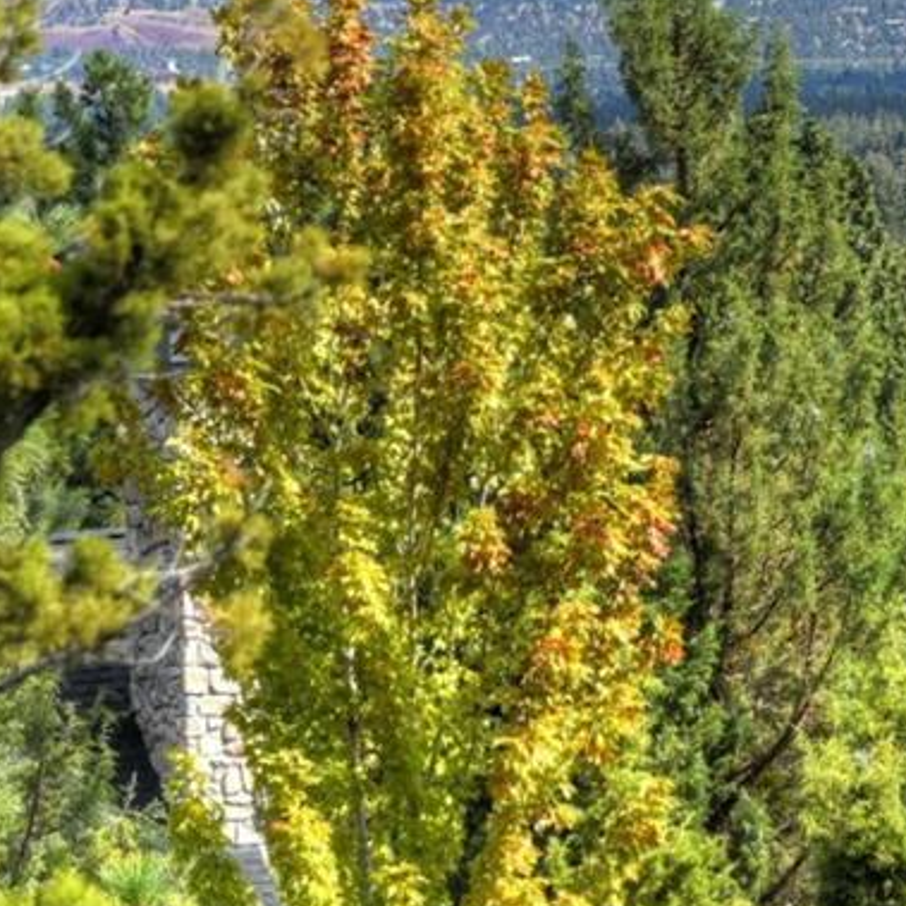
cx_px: 975
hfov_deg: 4.3
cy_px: -50
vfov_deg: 4.3
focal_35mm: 404
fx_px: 11963
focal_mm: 120
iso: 200
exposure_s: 1/500
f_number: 9
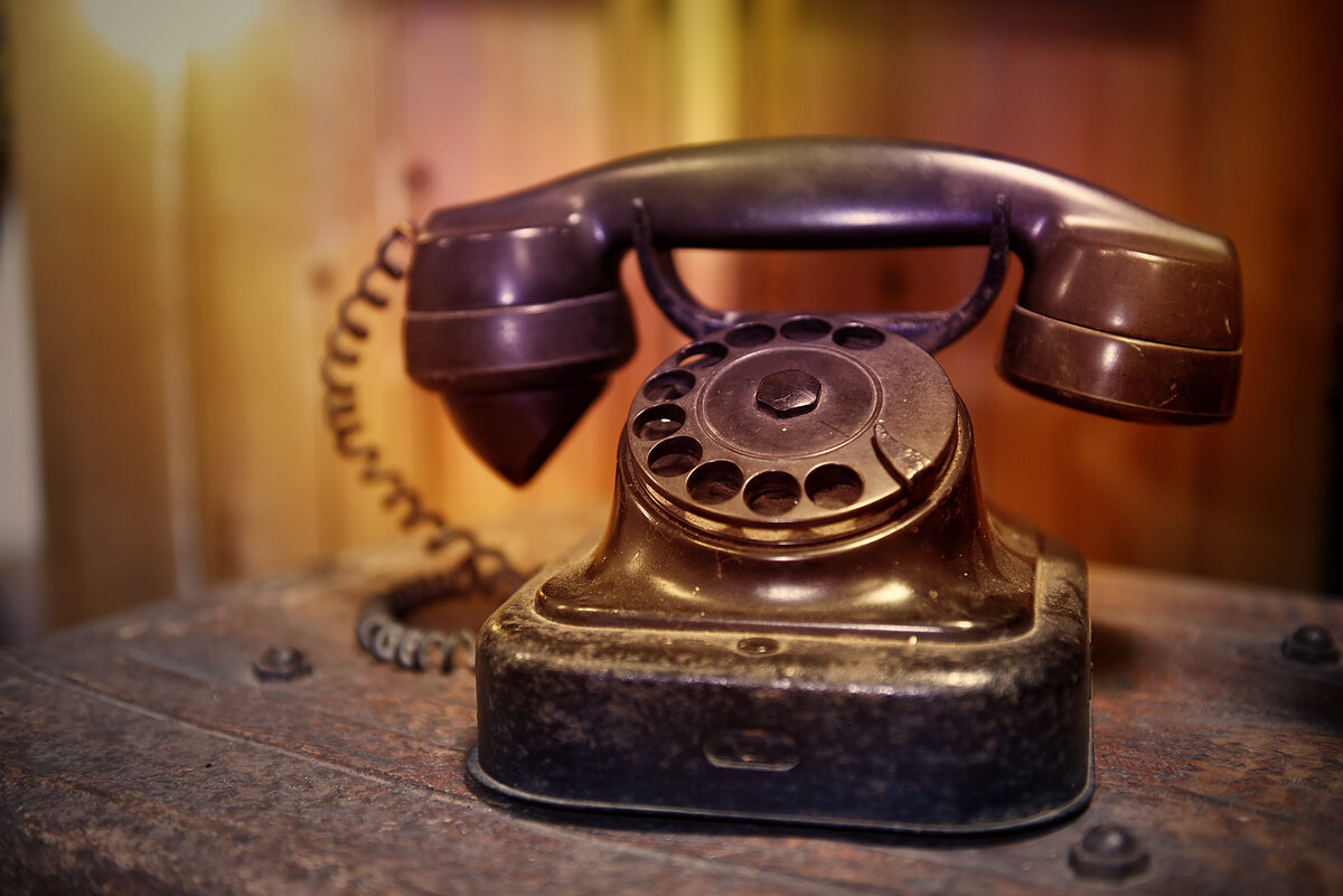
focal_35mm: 48
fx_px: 1791
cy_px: 448
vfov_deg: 28.1
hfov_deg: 41.1
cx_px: 672
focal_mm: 48
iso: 640
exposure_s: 1/60
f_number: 2.8
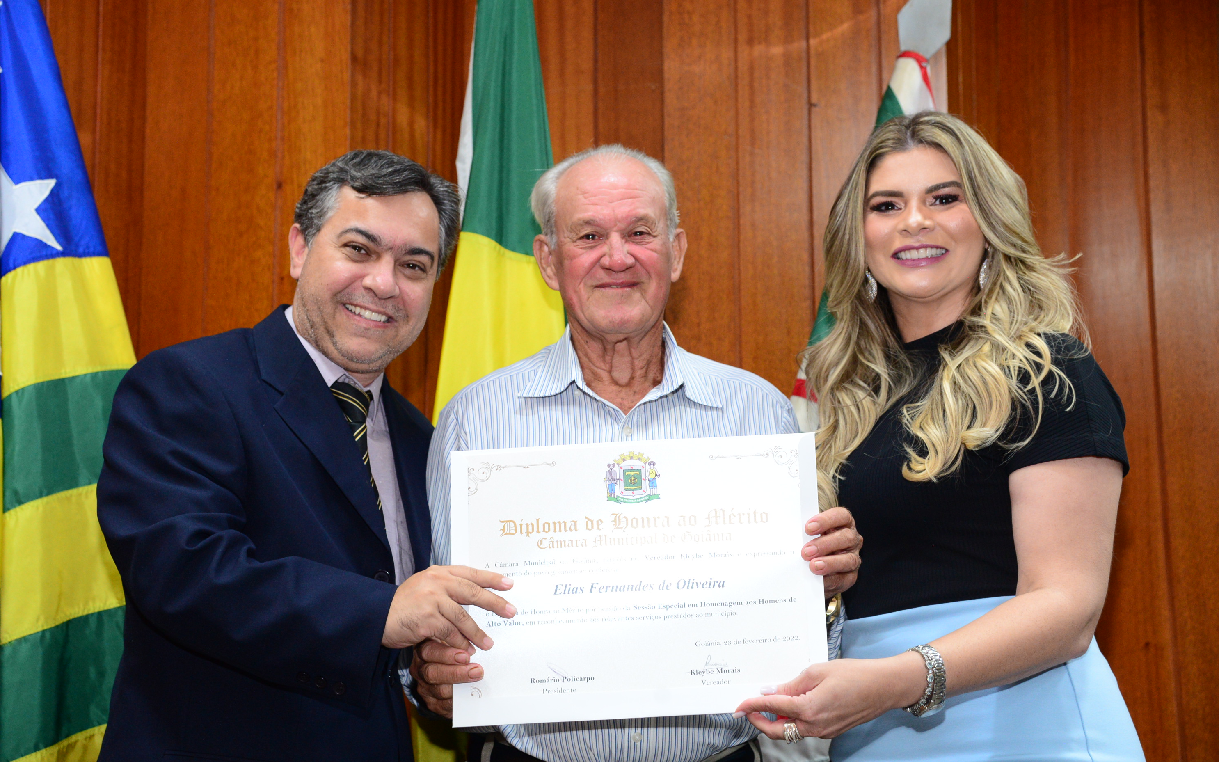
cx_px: 609
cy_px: 395
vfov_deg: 20.3
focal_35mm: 64
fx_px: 2126
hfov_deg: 32.0
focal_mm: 62
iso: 2500
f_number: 4.5
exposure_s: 1/60
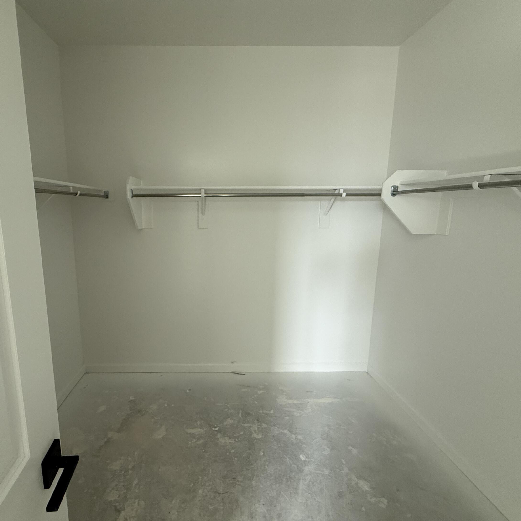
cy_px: 255
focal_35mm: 17
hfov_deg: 83.1
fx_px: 289
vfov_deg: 84.0
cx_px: 213
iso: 200
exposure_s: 1/99
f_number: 2.2
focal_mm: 2.22
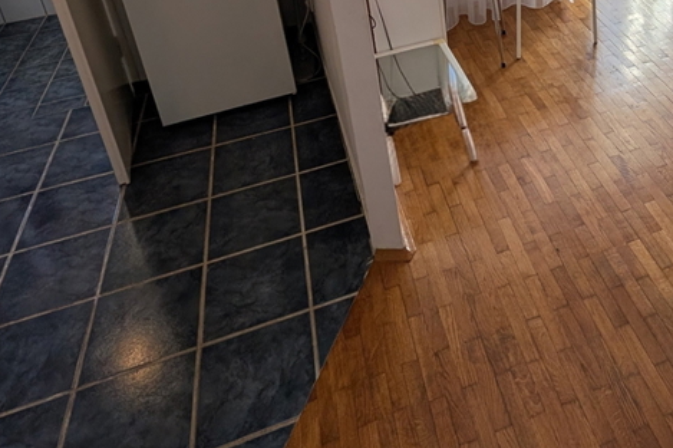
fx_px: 598
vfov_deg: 34.5
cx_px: 507
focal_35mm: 32
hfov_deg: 55.8
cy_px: -64
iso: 57
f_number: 1.7
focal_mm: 2.02
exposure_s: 1/257
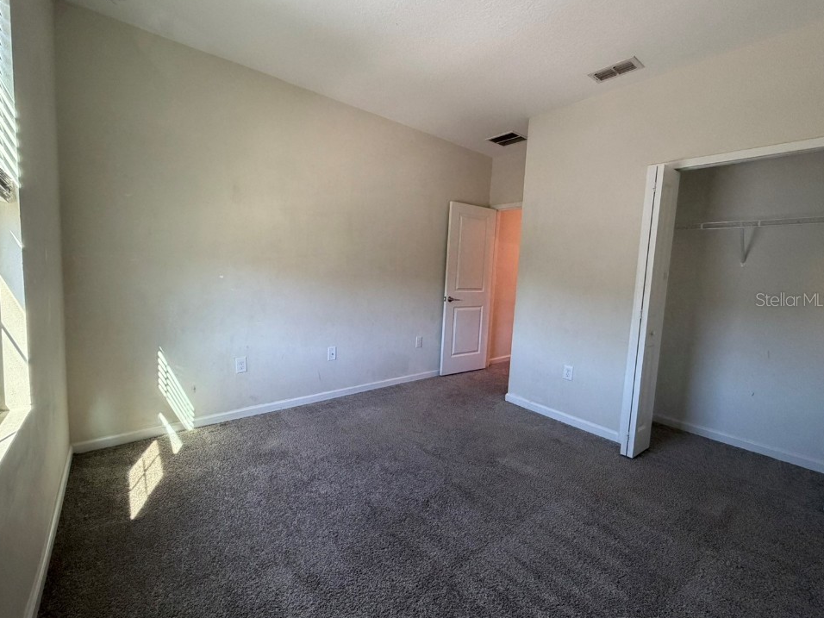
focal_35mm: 15
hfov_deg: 98.1
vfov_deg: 81.7
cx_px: 396
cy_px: 299
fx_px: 357
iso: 320
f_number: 2.2
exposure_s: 1/120
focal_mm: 2.22
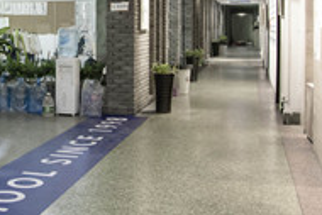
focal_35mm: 63
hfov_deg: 30.1
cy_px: 23
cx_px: 14
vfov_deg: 21.2
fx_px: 564
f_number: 4
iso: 3600
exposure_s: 1/160
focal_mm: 24
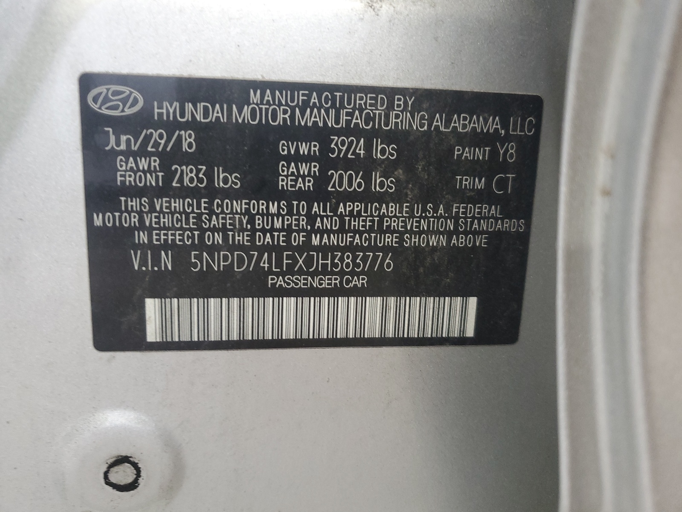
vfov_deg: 53.1
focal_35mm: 26
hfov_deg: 67.3
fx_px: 512
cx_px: 341
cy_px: 256
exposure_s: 1/60.2
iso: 136
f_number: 1.5
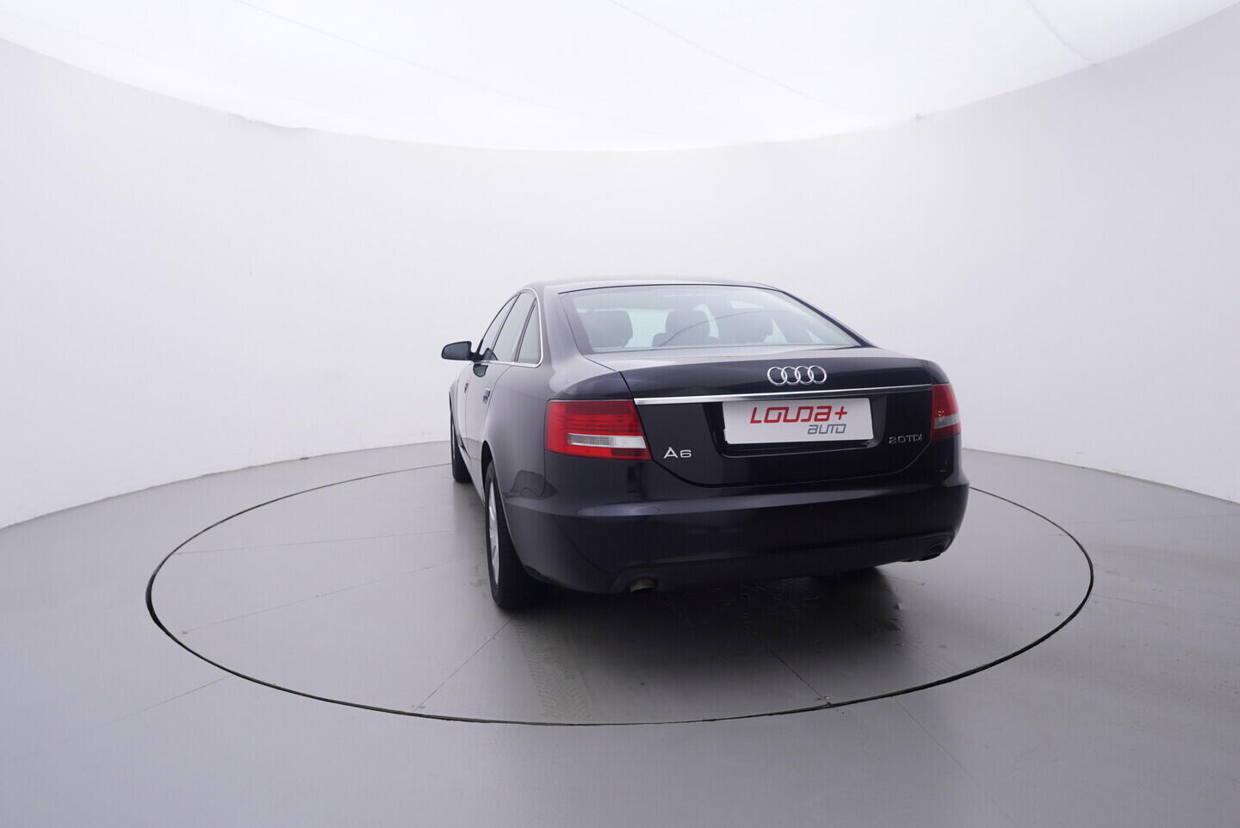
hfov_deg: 77.3
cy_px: 414
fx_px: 775
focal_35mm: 22
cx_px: 620
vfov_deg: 56.2
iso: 200
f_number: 5
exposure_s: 1/80
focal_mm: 15
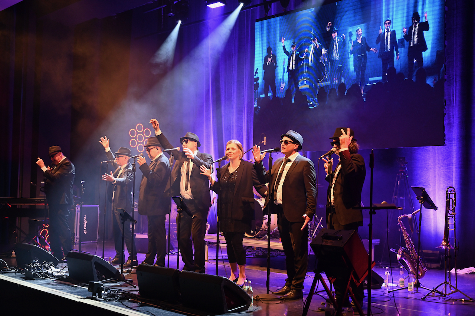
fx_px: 620
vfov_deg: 28.6
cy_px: 158
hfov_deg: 41.9
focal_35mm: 47
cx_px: 238
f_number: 4
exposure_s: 1/125
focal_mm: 47
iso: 1600
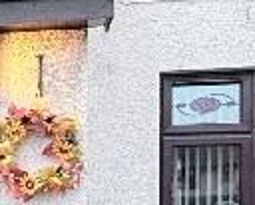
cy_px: 205
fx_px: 825
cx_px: -265
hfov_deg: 14.4
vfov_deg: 14.0
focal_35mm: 109
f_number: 2.2
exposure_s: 1/99
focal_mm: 2.22
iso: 160
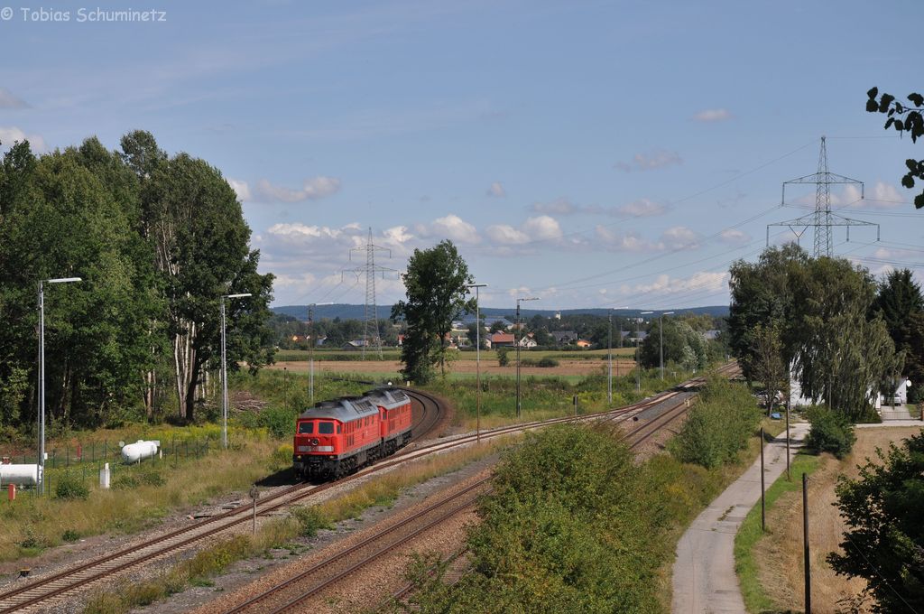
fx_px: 1999
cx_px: 462
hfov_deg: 26.0
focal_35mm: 78
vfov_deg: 17.4
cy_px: 307
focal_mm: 52
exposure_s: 1/640
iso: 200
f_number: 9
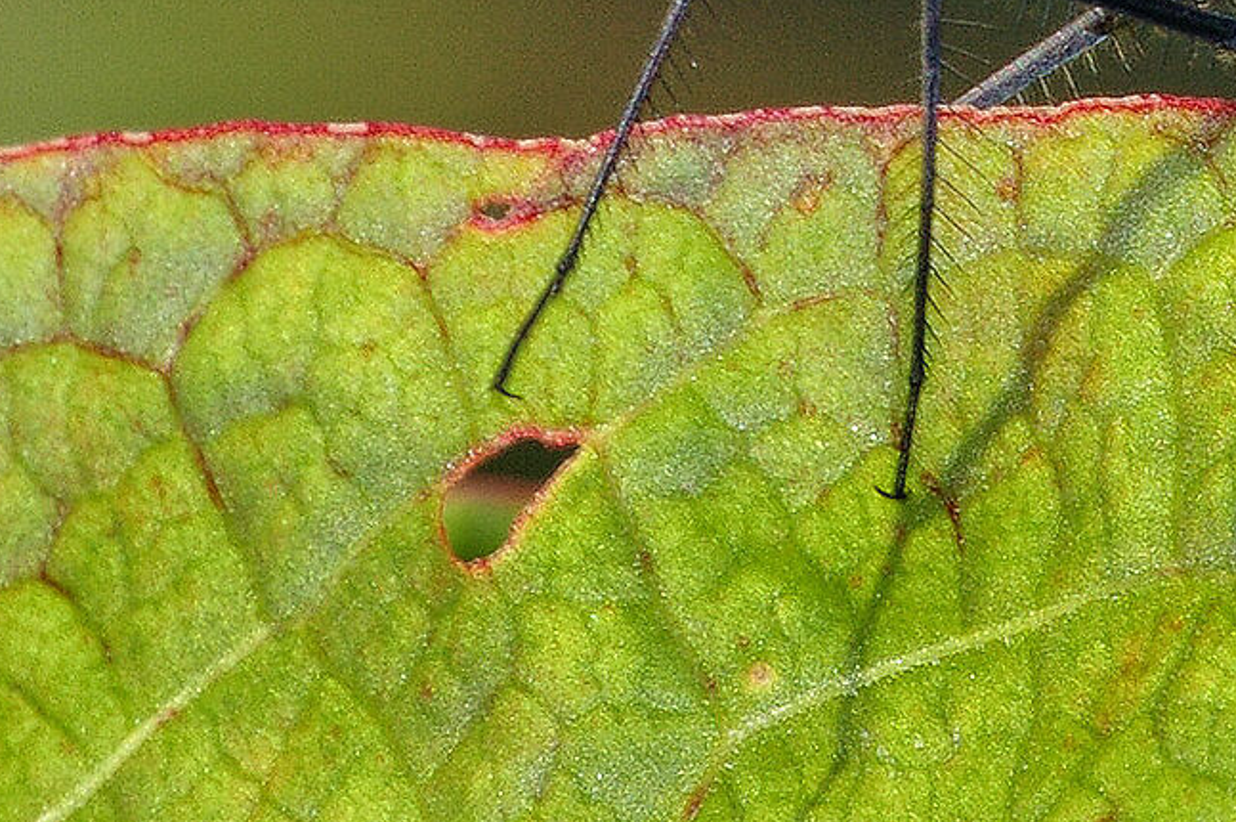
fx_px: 36287
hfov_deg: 2.0
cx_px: 844
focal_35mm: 1058
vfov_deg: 1.3
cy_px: -591
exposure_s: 1/100
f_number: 18
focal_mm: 190
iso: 400
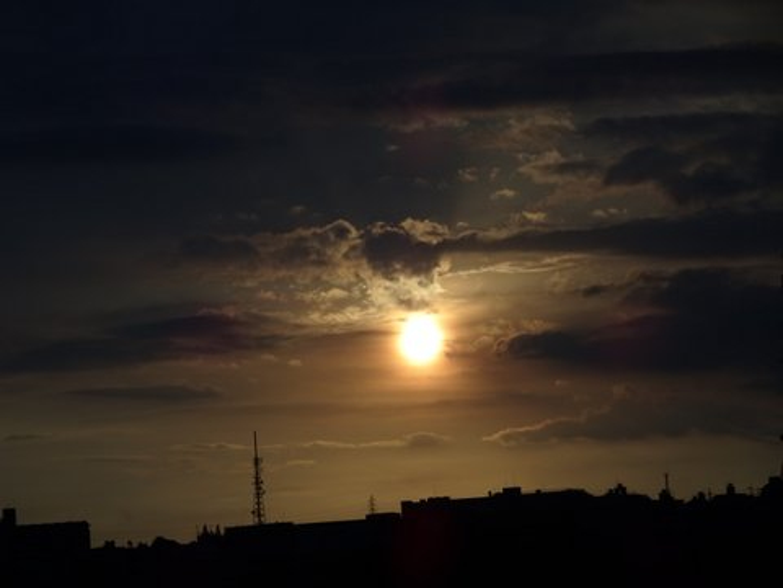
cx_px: 392
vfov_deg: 9.6
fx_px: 3483
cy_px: 294
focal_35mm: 154
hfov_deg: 12.8
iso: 80
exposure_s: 1/1250
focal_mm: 26.39
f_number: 5.6
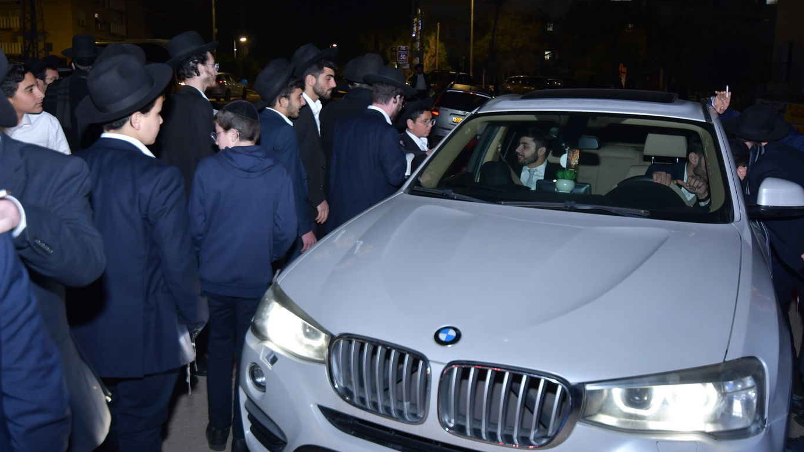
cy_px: 190
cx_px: 402
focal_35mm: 32
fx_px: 682
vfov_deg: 36.6
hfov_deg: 61.0
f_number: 3.5
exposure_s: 1/200
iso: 800
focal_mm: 20
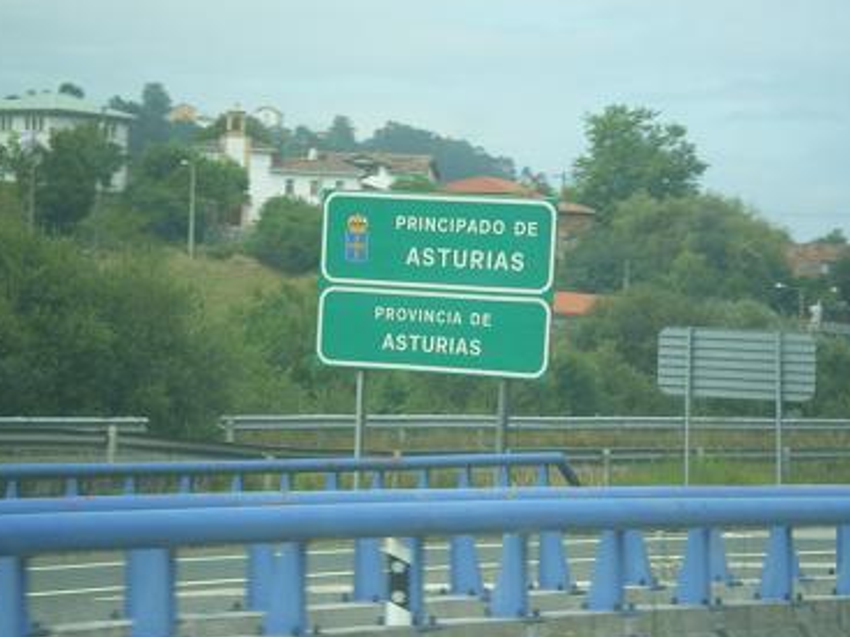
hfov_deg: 12.1
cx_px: 447
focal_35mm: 164
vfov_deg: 9.0
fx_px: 4026
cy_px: 292
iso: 64
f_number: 5.9
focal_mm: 18.9
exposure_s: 1/160
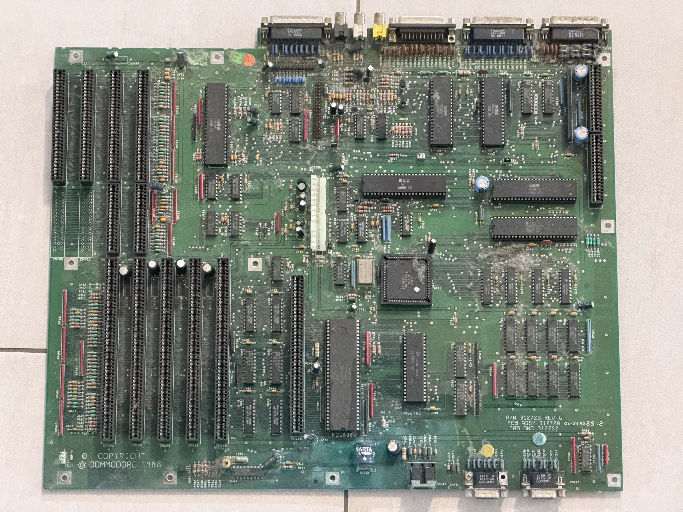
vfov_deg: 14.8
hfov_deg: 19.6
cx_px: 342
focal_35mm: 100
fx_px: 1973
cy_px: 256
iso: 1250
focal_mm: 16.89
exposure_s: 1/25
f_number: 2.8
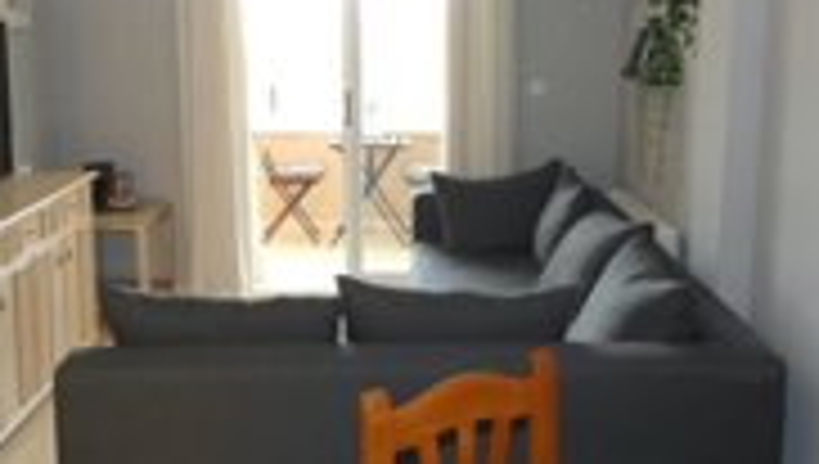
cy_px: 162
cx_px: 414
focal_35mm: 43
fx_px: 935
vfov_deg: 27.7
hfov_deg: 47.3
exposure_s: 1/60
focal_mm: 3.6
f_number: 2.8
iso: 125
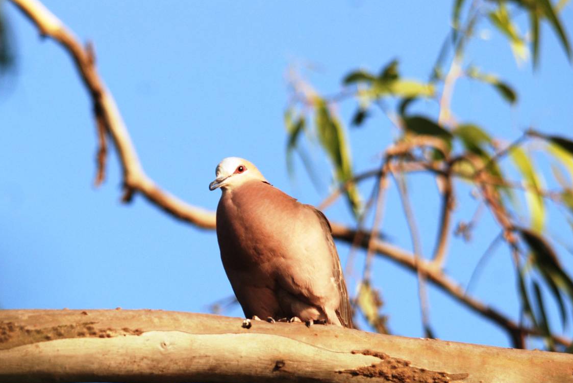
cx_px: 192
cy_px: 271
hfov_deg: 3.6
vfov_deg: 2.4
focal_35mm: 577
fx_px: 9196
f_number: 6
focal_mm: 270
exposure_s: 1/500
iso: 360
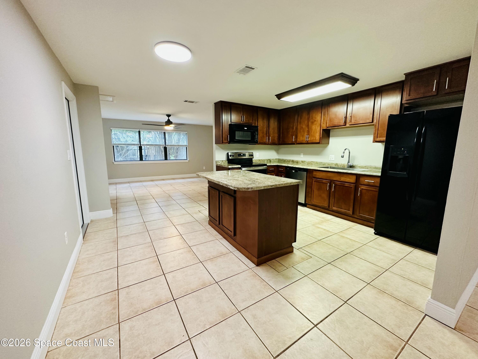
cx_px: 239
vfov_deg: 85.7
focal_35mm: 14
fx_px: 193
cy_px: 180
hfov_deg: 102.1
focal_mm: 2.22
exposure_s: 1/60
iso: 320
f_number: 2.2
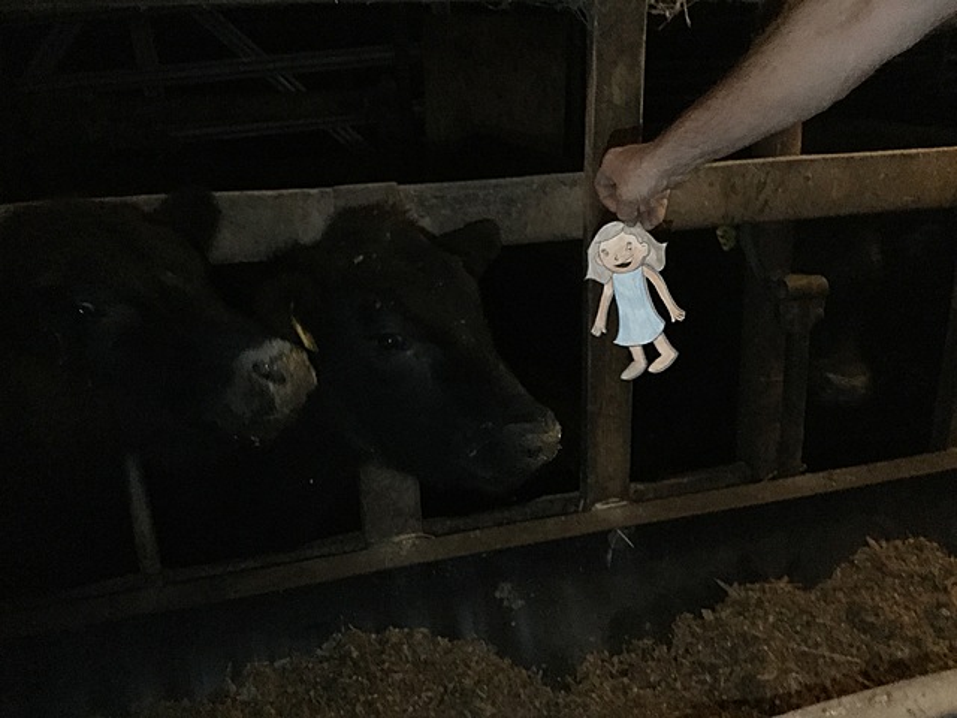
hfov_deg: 58.4
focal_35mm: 31
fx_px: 857
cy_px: 359
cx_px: 478
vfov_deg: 45.4
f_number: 2.4
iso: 800
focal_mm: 3.3
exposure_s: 1/15
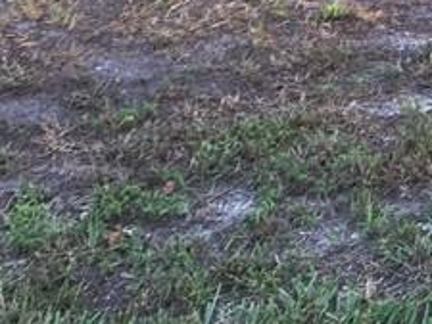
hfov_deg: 13.3
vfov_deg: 10.2
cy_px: -380
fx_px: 1648
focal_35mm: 132
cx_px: 799
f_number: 2.2
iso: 25
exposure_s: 1/60
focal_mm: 4.15
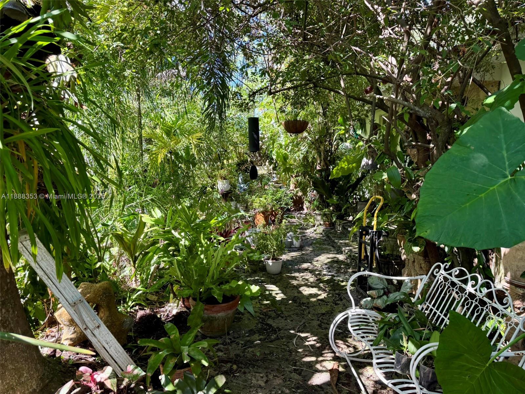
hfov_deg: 71.6
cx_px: 262
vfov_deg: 56.8
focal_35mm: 24
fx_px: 364
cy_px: 197
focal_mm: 6.76
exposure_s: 1/323
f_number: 1.78
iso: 100
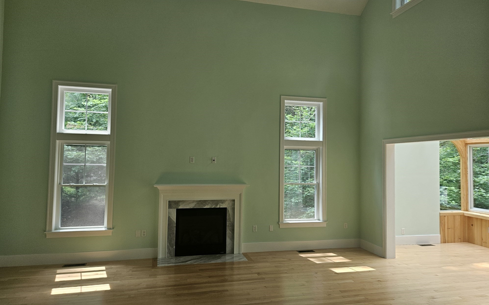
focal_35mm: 25
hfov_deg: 72.5
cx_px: 239
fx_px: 333
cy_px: 142
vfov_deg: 49.2
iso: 64
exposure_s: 1/120
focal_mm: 5.4
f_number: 1.8
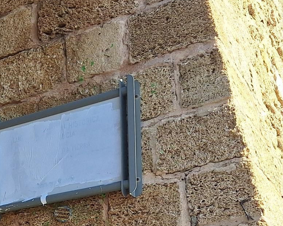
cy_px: 291
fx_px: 628
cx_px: 43
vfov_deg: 19.0
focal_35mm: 75
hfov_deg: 24.8
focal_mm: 5.54
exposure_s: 1/1127
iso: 40
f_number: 1.8
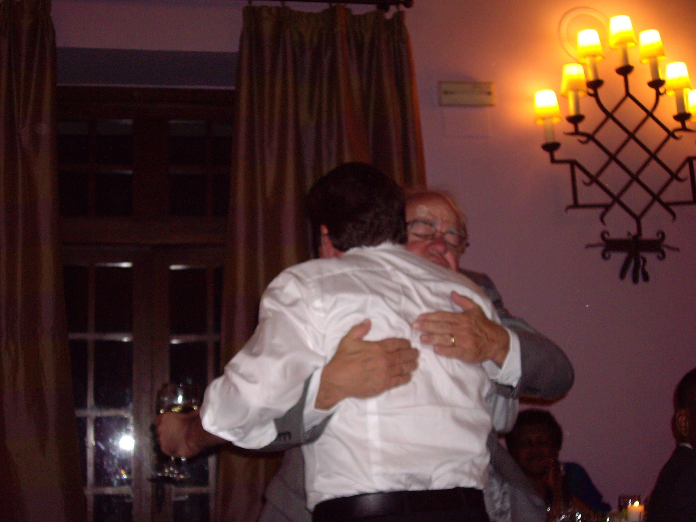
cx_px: 348
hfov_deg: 34.9
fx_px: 1106
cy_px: 261
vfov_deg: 26.6
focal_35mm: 55
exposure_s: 1/60
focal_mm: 9
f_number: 3.3
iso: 200
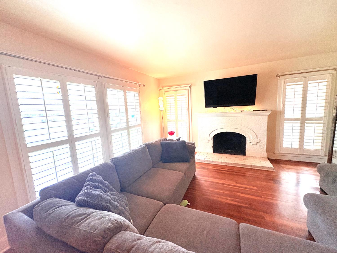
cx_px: 168
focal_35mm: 14
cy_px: 126
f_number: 2.2
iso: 250
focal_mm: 2.22
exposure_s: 1/120
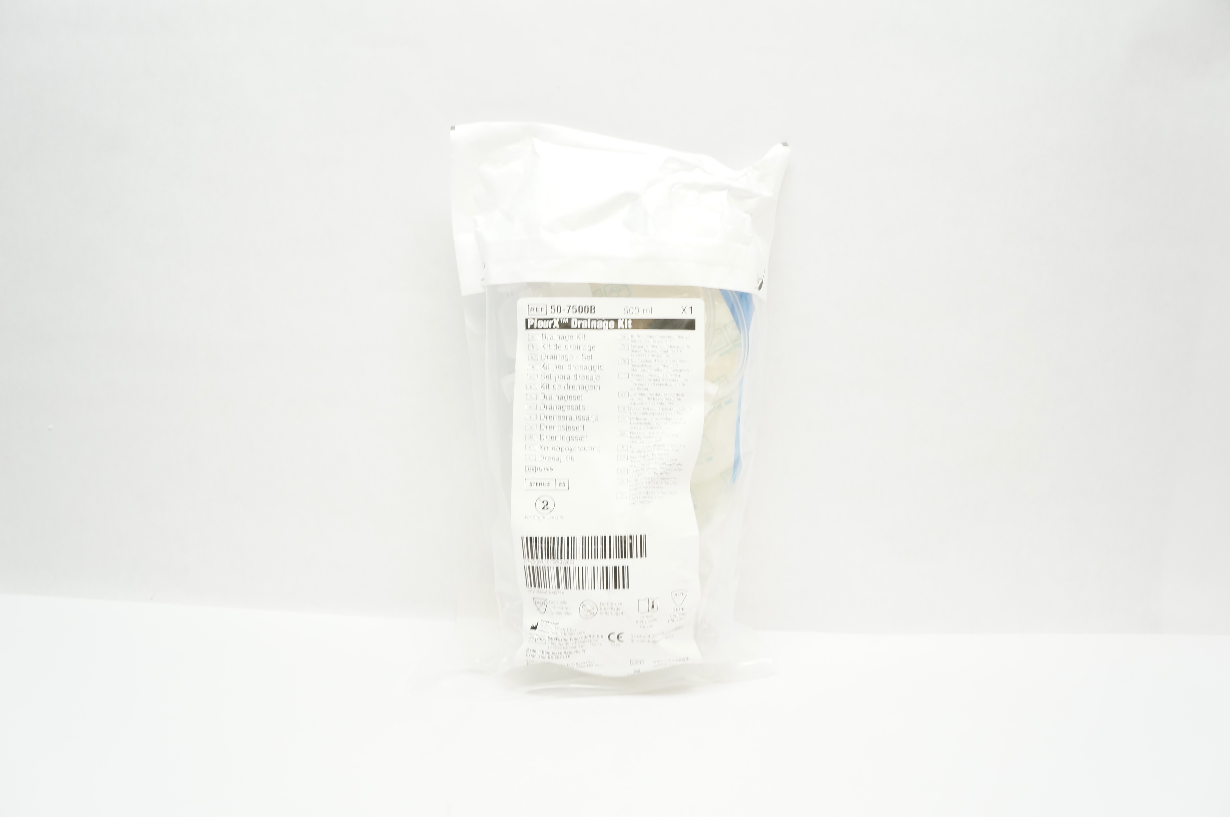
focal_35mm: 27
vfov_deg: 47.8
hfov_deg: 67.4
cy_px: 408
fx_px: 922
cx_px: 615
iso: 800
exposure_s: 1/60
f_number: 7.1
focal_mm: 18
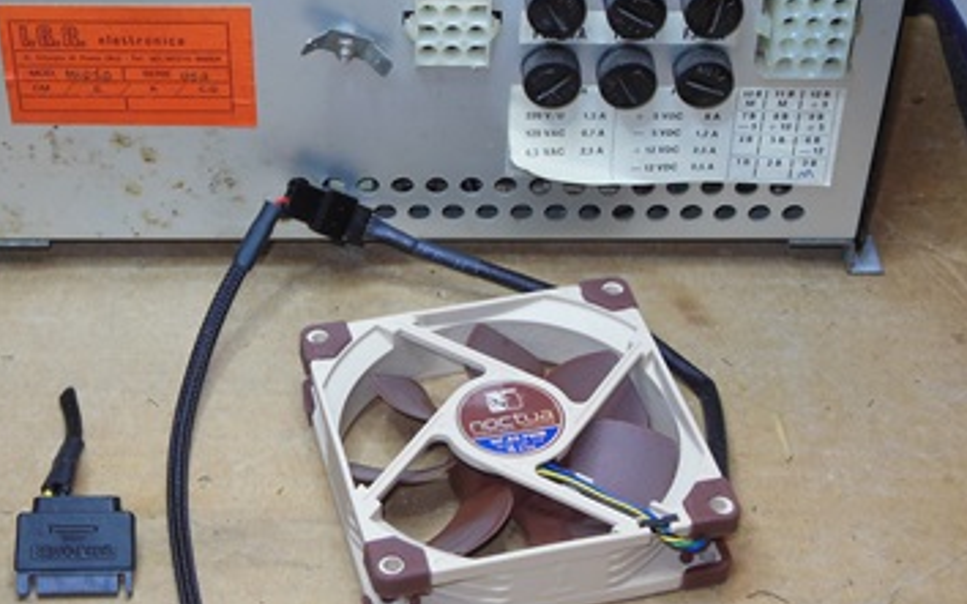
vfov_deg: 25.2
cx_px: 404
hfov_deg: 39.5
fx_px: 1344
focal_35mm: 51
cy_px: 388
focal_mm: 6.8
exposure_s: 1/30
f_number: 3.6
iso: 125
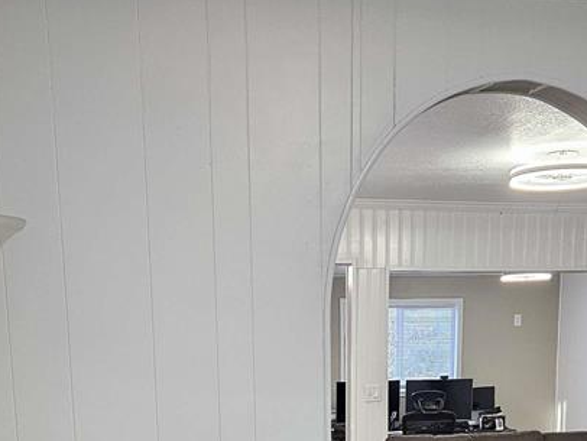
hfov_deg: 33.2
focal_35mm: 58
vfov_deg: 23.0
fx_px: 984
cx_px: 338
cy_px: 541
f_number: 1.8
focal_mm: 5.4
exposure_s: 1/120
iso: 400
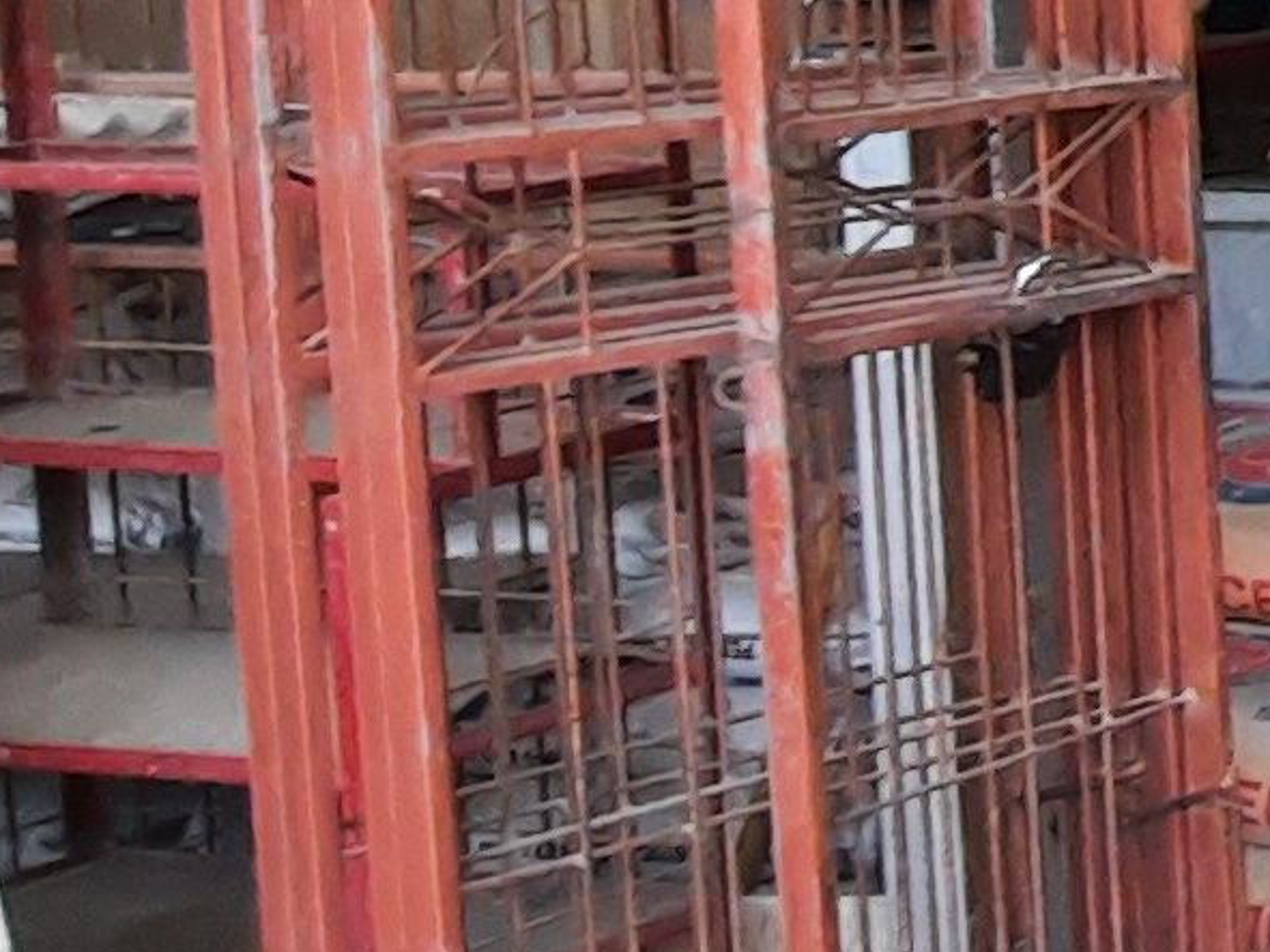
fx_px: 3228
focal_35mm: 88
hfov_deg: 14.4
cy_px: -9
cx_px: 3071
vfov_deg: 16.4
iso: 80
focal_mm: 1.74
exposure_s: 1/100
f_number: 2.2
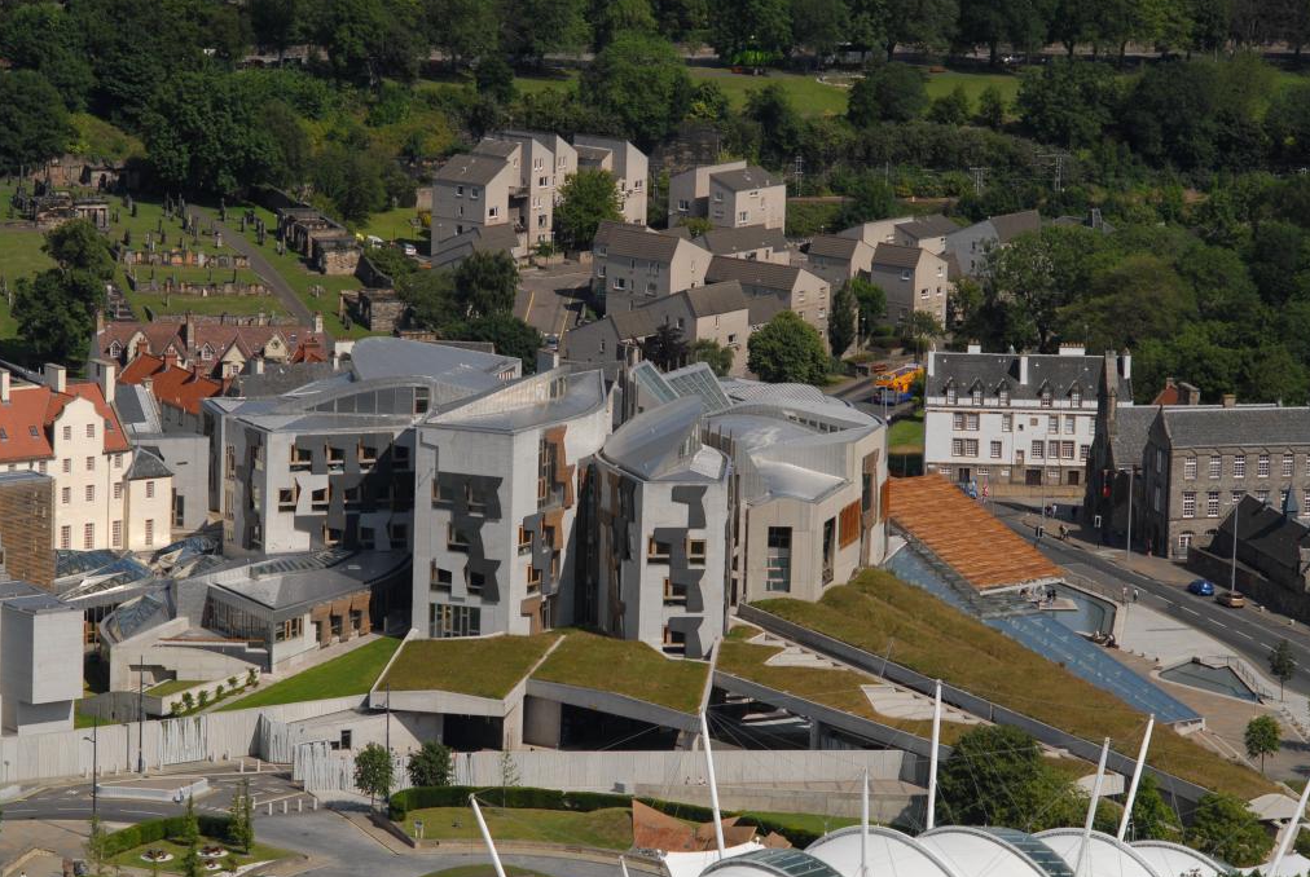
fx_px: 6142
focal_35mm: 169
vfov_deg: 8.2
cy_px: 428
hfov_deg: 12.2
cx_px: 614
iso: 100
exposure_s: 1/750
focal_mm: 105
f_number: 5.6
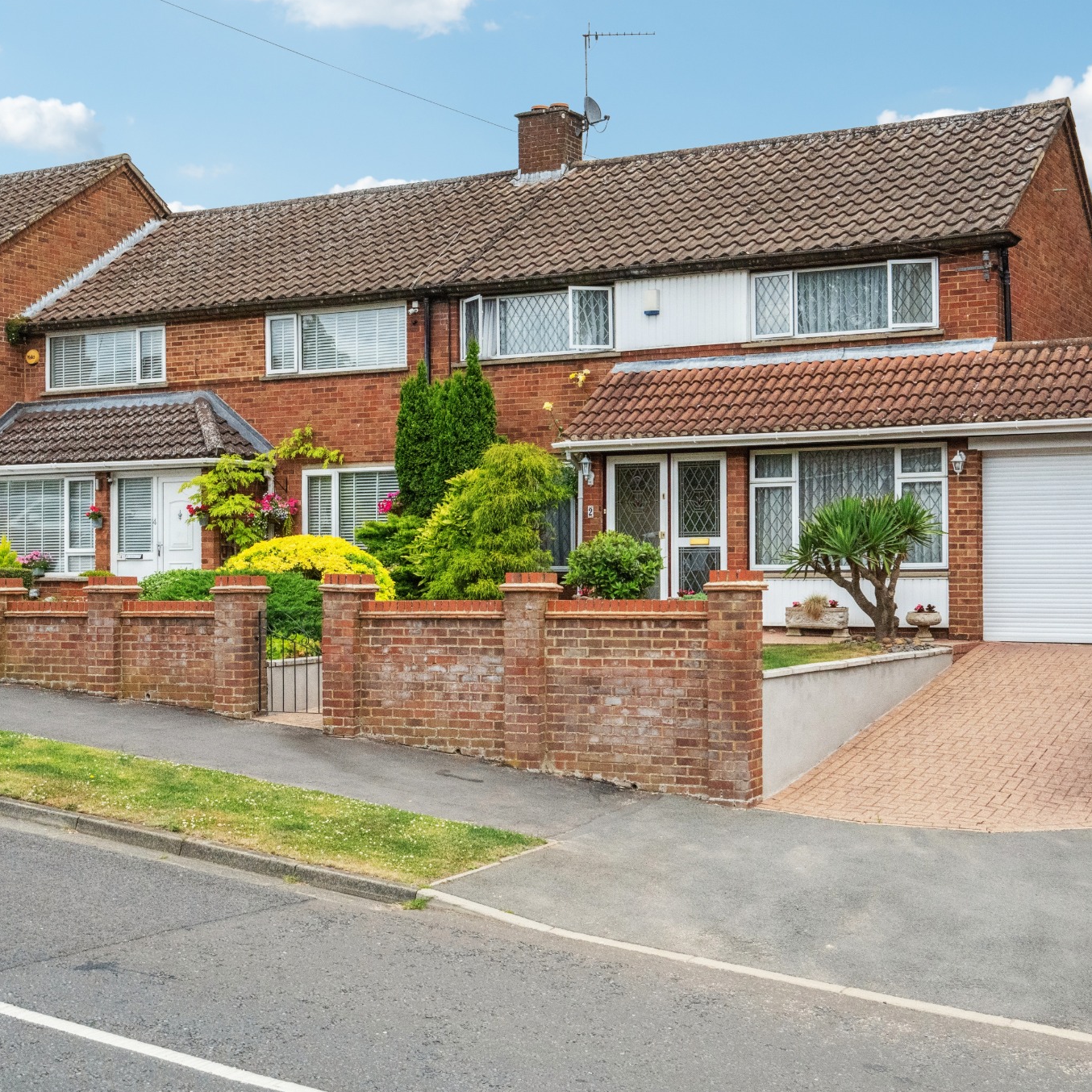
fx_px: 1606
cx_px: 695
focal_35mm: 45
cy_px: 545
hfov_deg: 37.3
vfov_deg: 37.6
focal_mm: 35
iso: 6400
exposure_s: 1/3200
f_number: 10
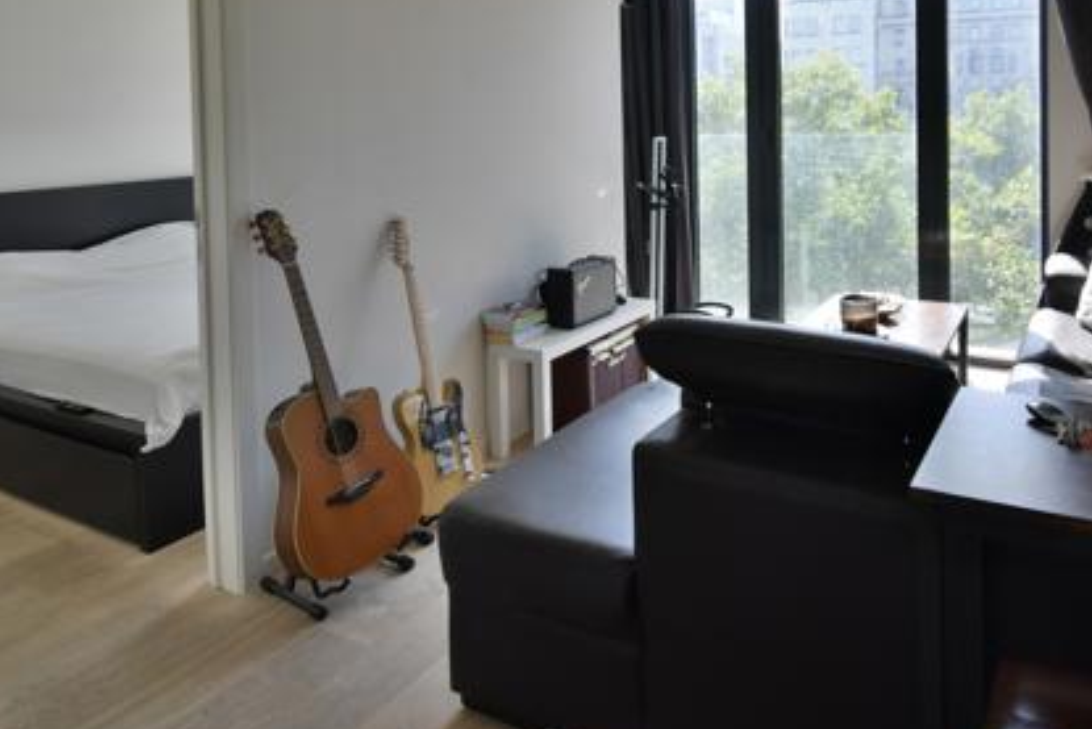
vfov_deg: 46.7
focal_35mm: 26
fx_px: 789
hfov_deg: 68.5
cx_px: 671
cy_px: 134
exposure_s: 1/50
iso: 100
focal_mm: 10
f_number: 4.5
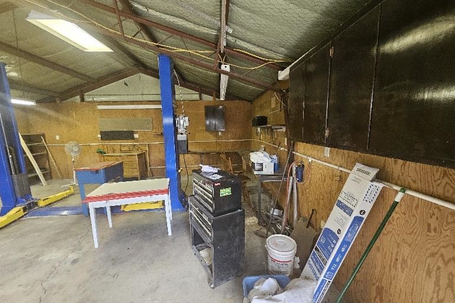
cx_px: 227
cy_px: 158
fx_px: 177
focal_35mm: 14
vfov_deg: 81.1
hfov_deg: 104.3
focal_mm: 1.7
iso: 320
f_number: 2.2
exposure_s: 1/60.2
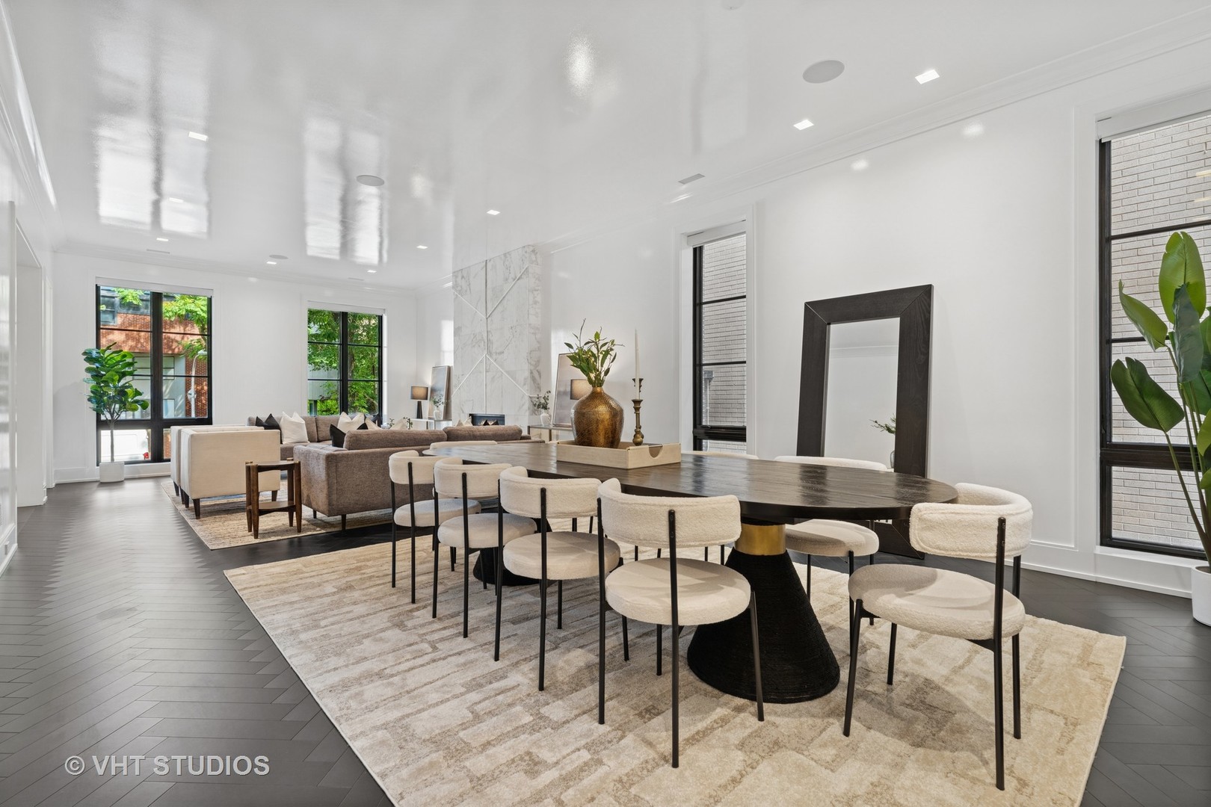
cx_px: 606
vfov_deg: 73.7
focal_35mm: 16
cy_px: 404
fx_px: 538
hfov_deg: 96.7
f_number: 8
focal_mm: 16
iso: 320
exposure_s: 1/30
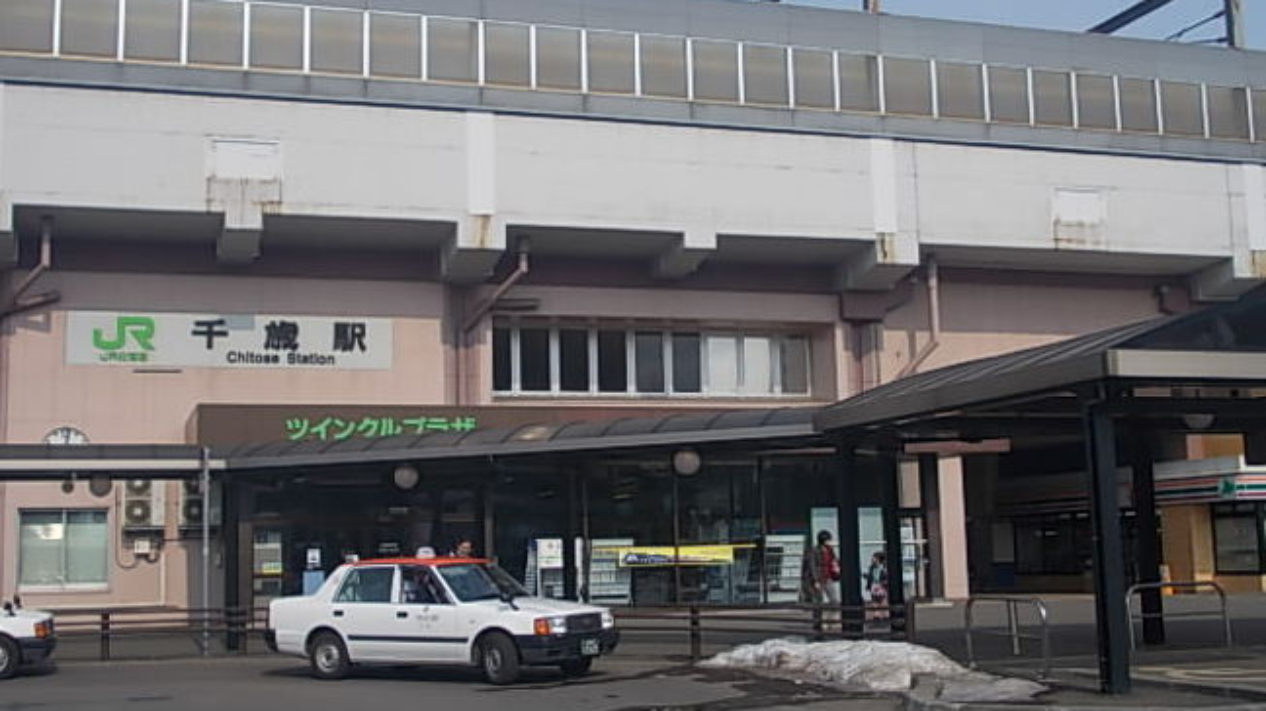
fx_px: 1577
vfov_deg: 25.4
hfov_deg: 43.7
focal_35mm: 47
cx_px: 633
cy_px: 333
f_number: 6.5
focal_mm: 6.1
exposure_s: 1/400
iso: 80
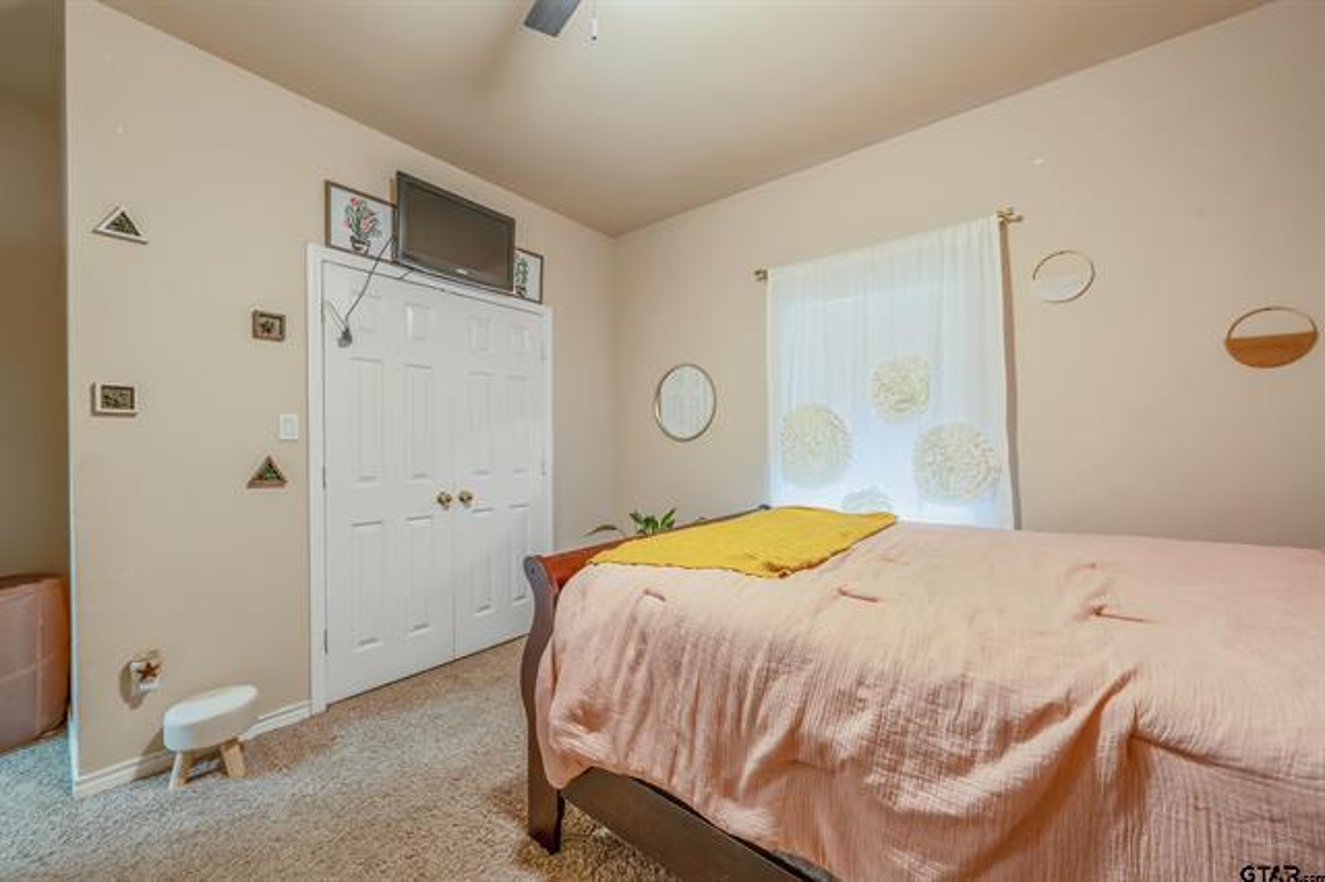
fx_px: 515
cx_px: 662
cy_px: 441
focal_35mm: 14
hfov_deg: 104.3
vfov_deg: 81.1
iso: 800
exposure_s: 1/3
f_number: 8
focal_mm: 14
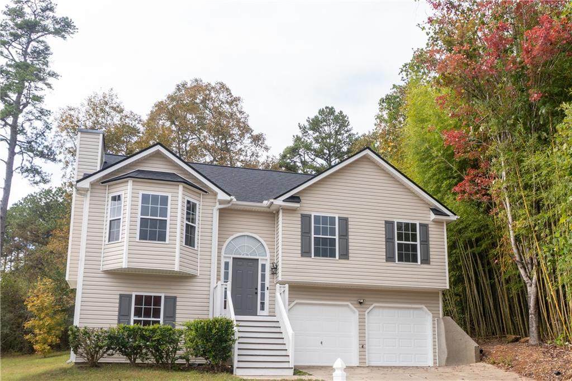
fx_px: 429
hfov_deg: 67.4
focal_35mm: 27
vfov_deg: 47.9
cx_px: 286
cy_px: 190
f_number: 8
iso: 100
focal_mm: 18
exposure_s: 1/80
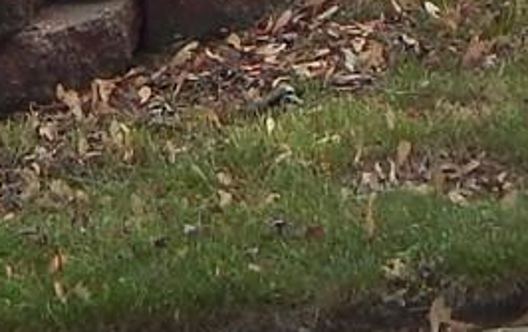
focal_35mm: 277
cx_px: 546
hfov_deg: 7.5
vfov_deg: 4.5
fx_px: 3991
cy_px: -696
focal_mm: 6.1
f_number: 3.3
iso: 125
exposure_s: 1/400
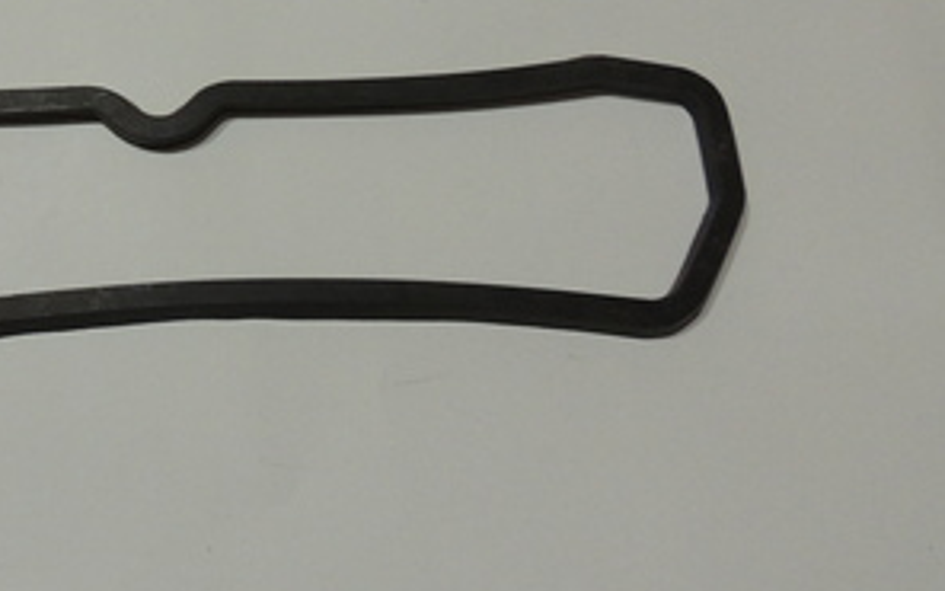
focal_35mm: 43
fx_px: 1107
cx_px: 166
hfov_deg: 43.6
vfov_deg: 29.6
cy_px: 193
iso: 400
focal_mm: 4.3
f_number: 3
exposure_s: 1/25
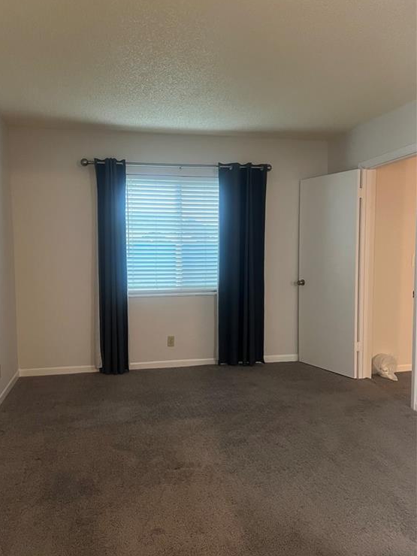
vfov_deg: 65.3
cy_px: 280
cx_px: 201
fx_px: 434
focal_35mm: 27
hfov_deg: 51.3
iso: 500
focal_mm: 5.7
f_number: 1.5
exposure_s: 1/60
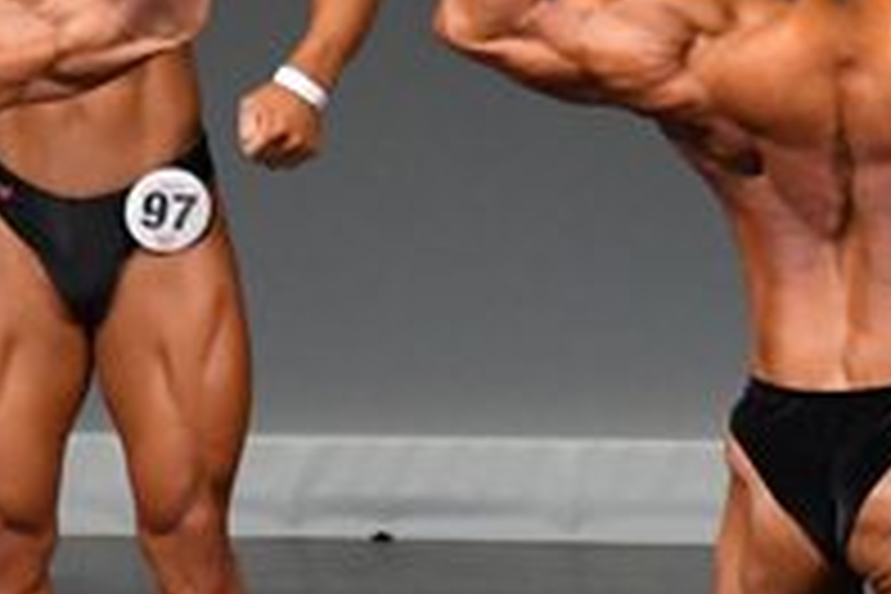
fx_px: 27644
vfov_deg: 1.2
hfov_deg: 1.8
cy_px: 400
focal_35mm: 1117
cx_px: 862
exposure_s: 1/400
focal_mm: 190
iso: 5000
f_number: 5.6
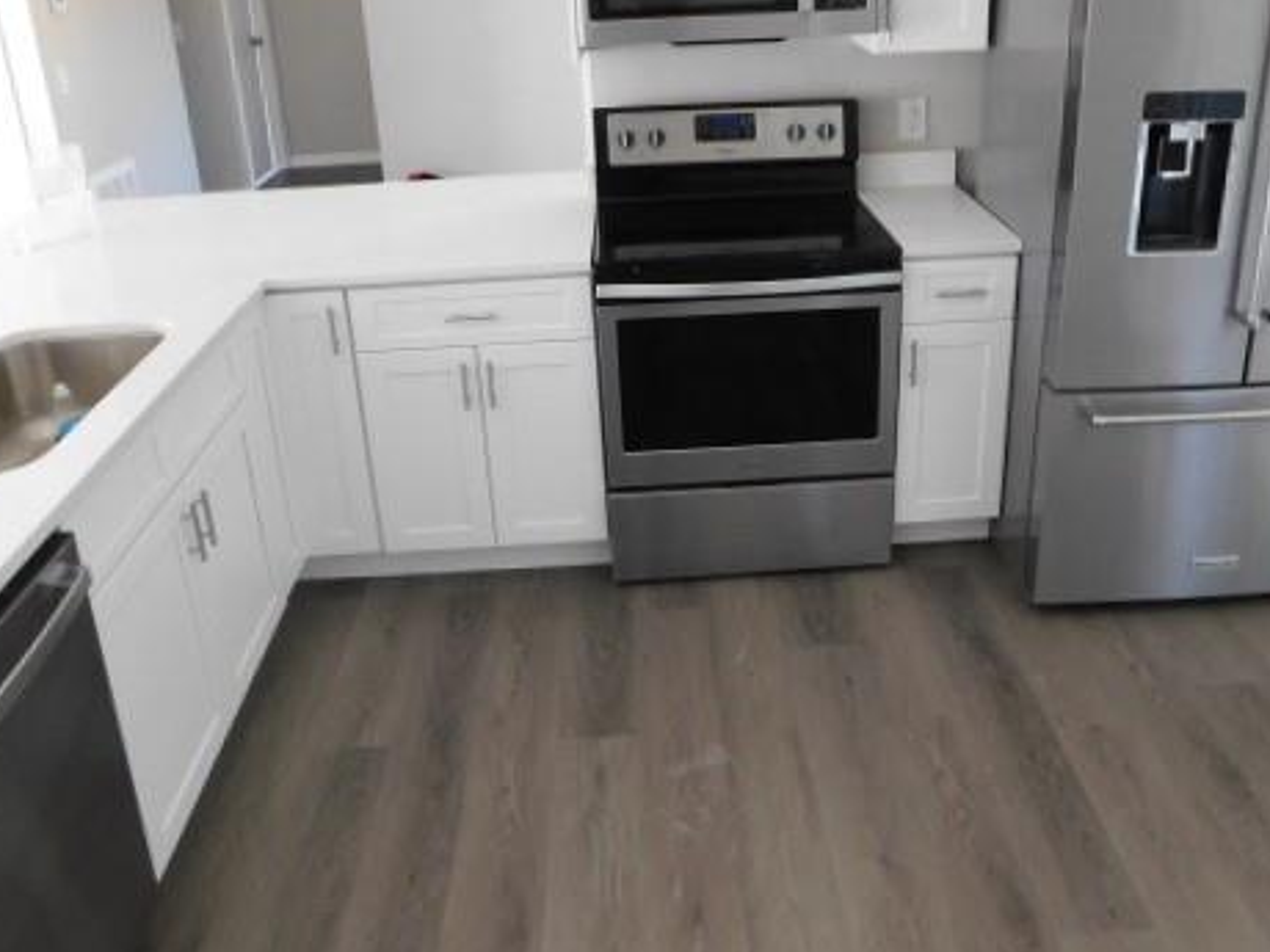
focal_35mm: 32
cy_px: 345
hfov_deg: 56.8
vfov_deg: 43.7
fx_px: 1174
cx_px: 665
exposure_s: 1/30
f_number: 3
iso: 320
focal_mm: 4
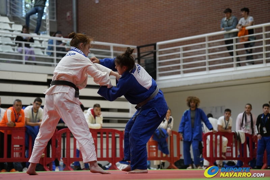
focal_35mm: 113
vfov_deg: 12.1
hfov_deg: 18.1
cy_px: 90
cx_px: 135
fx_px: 847
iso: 4000
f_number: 4
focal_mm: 113
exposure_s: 1/640
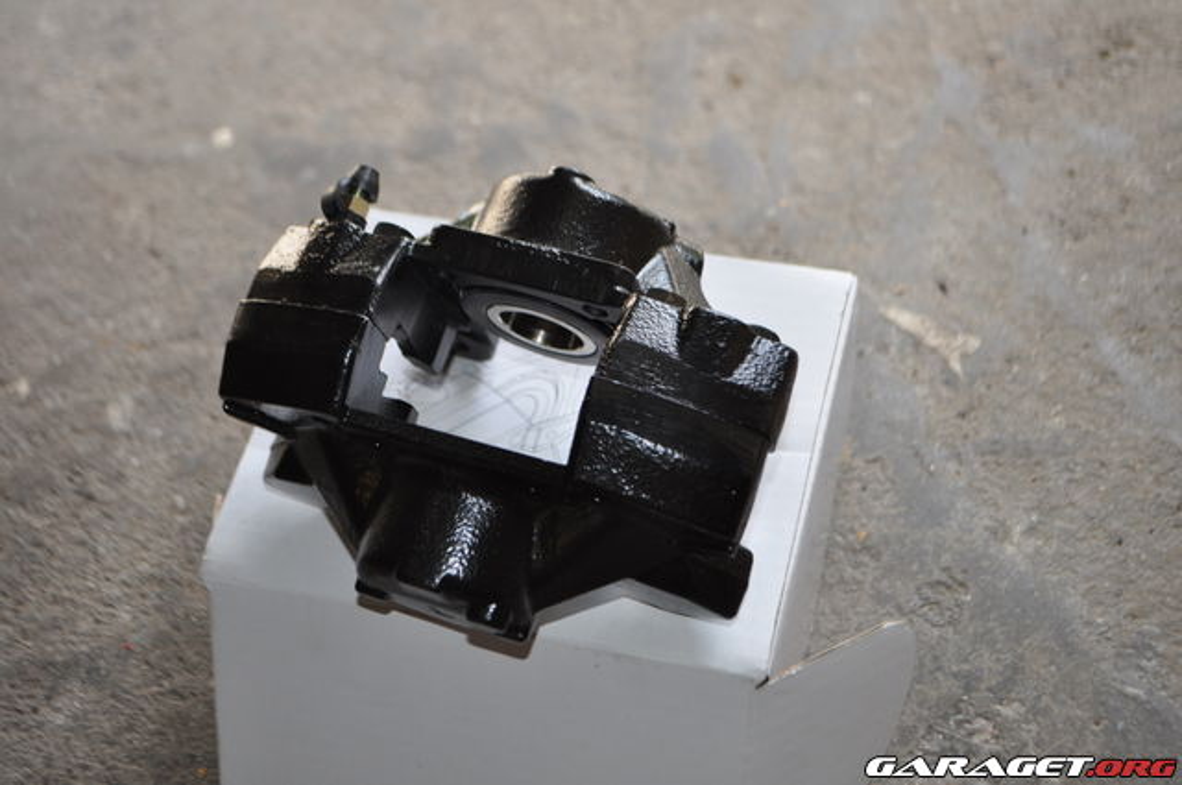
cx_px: 591
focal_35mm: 54
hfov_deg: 36.9
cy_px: 392
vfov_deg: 25.0
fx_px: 1771
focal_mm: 36
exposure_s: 1/160
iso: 400
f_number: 5
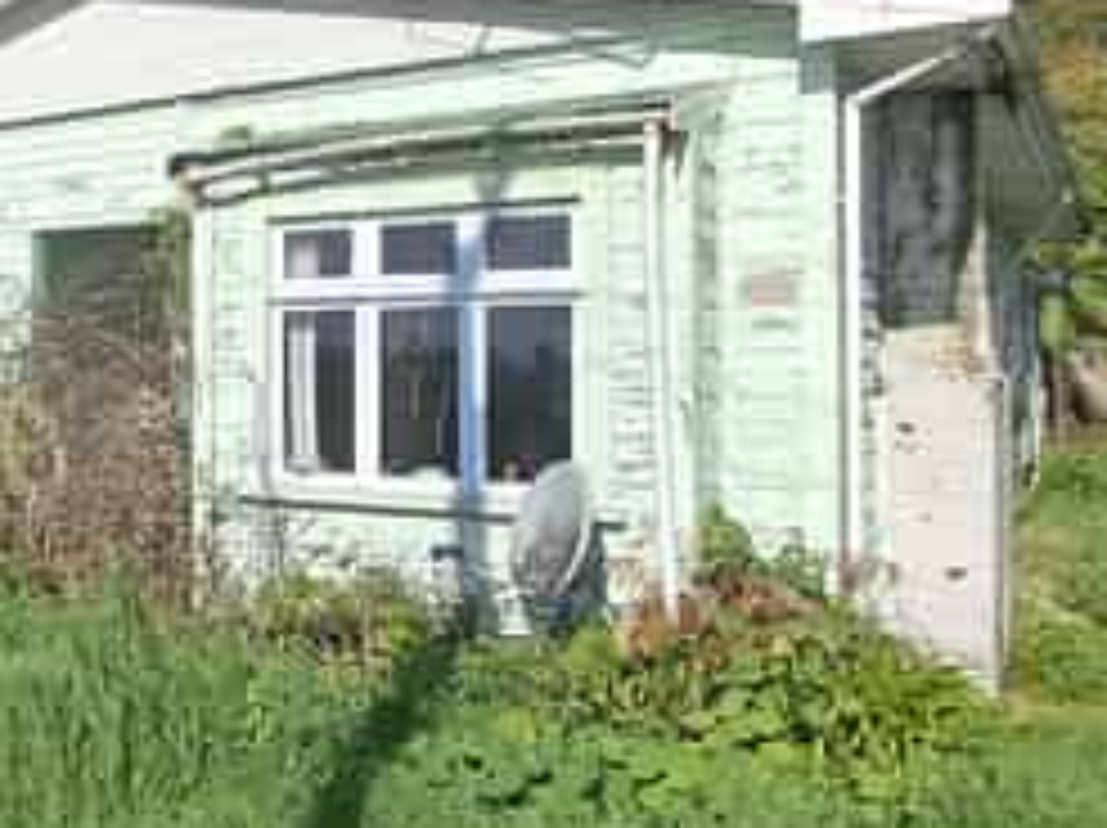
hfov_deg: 49.1
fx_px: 1022
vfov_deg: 44.0
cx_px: 61
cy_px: 349
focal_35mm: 32
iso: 40
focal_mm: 1.64
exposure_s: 1/2525
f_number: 2.2
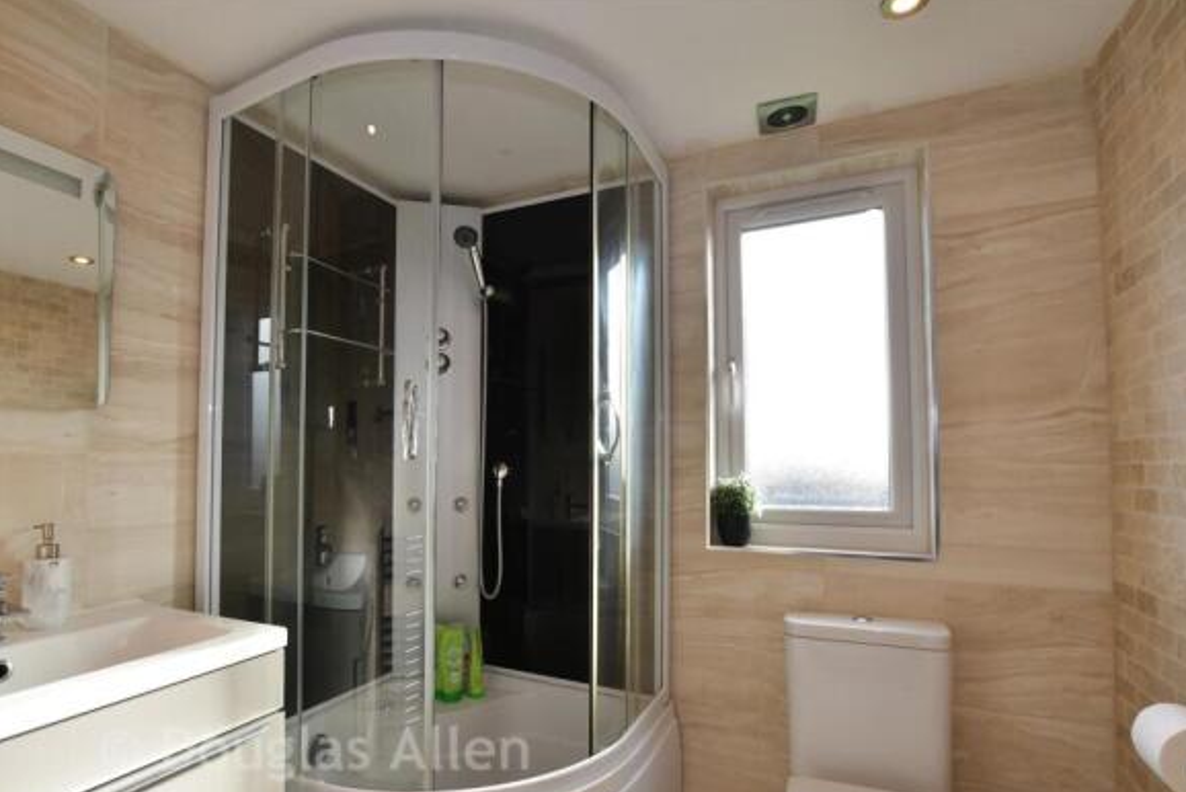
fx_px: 560
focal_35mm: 17
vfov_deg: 70.3
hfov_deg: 93.0
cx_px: 537
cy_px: 442
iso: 250
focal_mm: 10
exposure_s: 1/40
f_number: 8
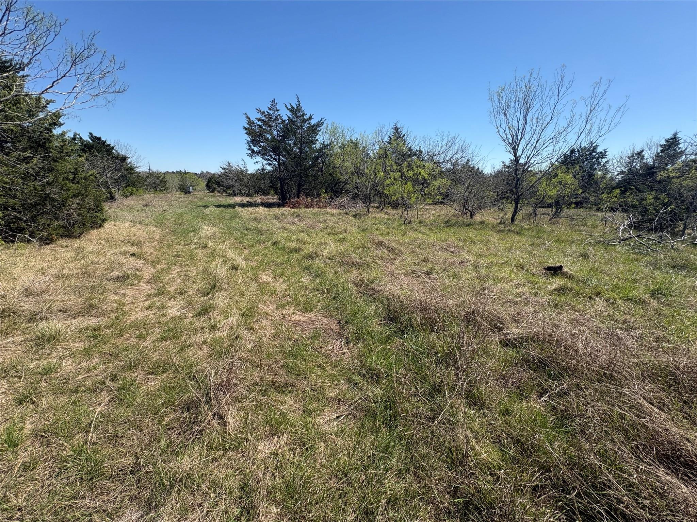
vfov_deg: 85.7
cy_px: 261
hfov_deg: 102.1
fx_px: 282
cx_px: 348
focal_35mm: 14
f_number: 2.2
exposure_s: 1/1420
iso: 50
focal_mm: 2.22
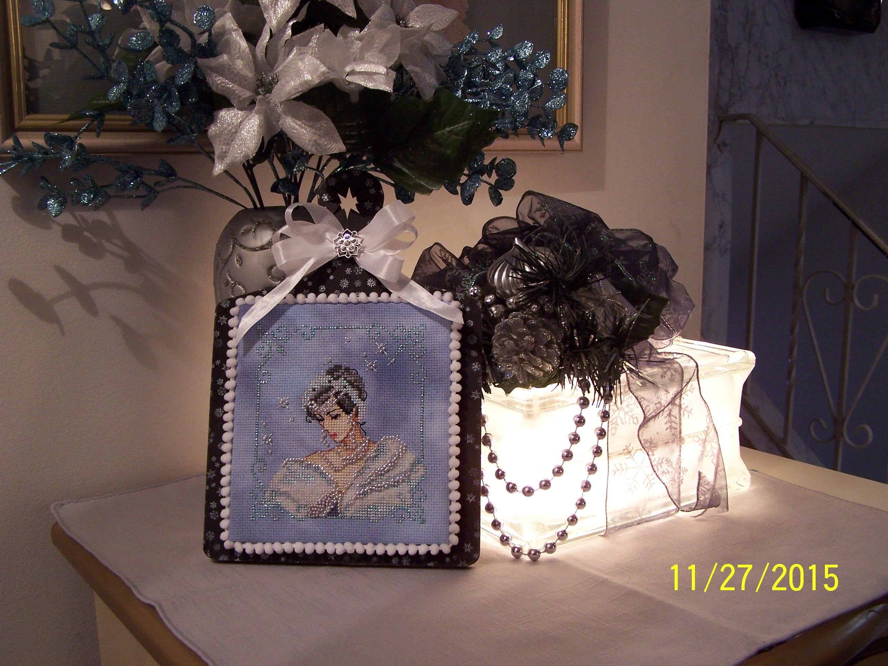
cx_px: 444
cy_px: 333
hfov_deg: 49.0
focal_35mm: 38
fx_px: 975
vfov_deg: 37.7
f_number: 2.8
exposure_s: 1/10
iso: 140
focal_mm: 6.3
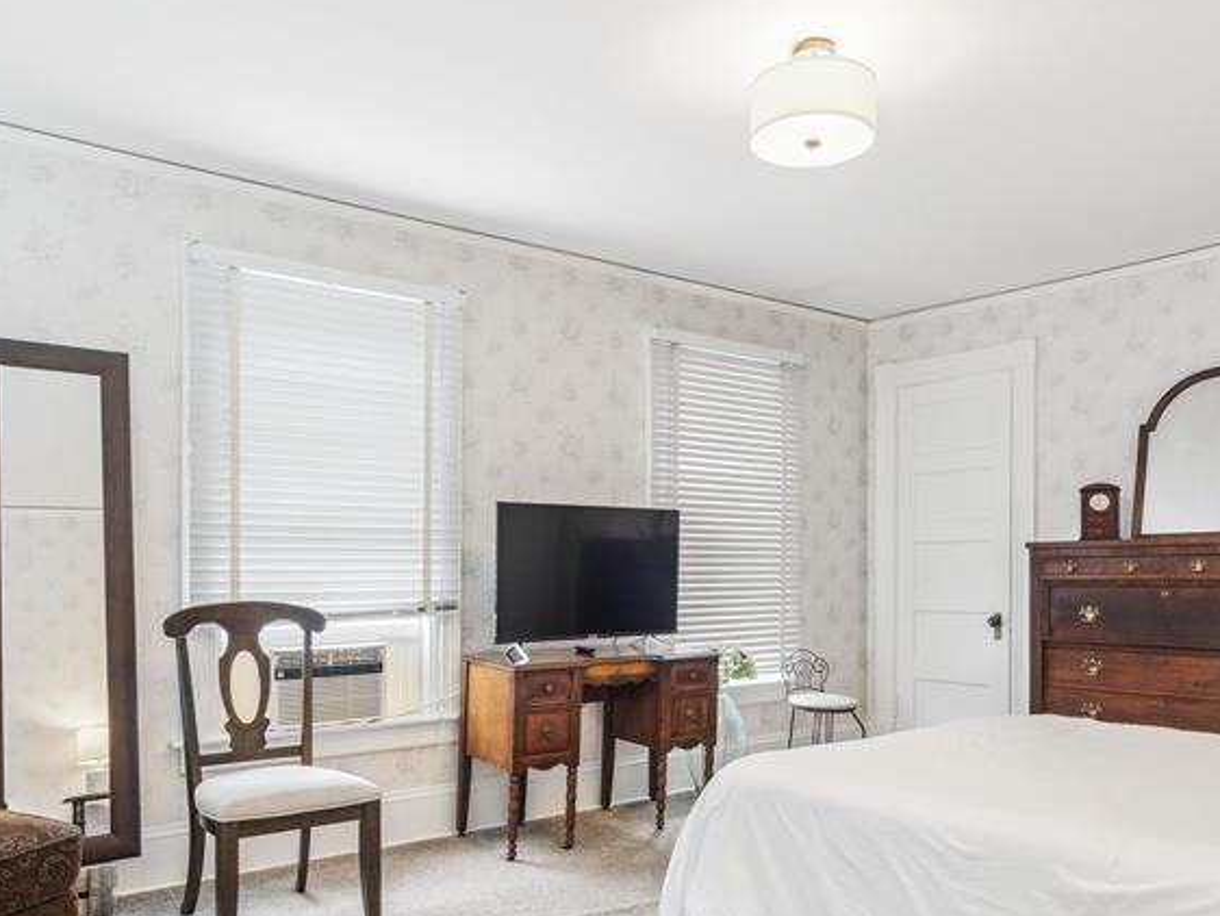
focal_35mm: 28
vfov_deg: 49.2
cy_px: 588
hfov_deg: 63.4
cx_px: 636
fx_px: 987
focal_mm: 16
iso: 400
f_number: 8
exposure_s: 1/4
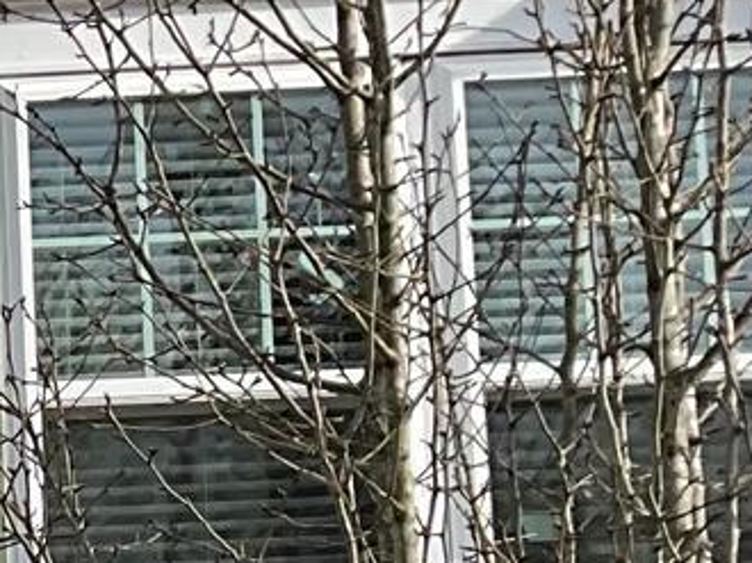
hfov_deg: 9.3
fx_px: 3907
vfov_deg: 7.4
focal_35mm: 180
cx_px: -1281
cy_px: 1596
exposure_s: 1/1168
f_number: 1.8
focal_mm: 3
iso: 16
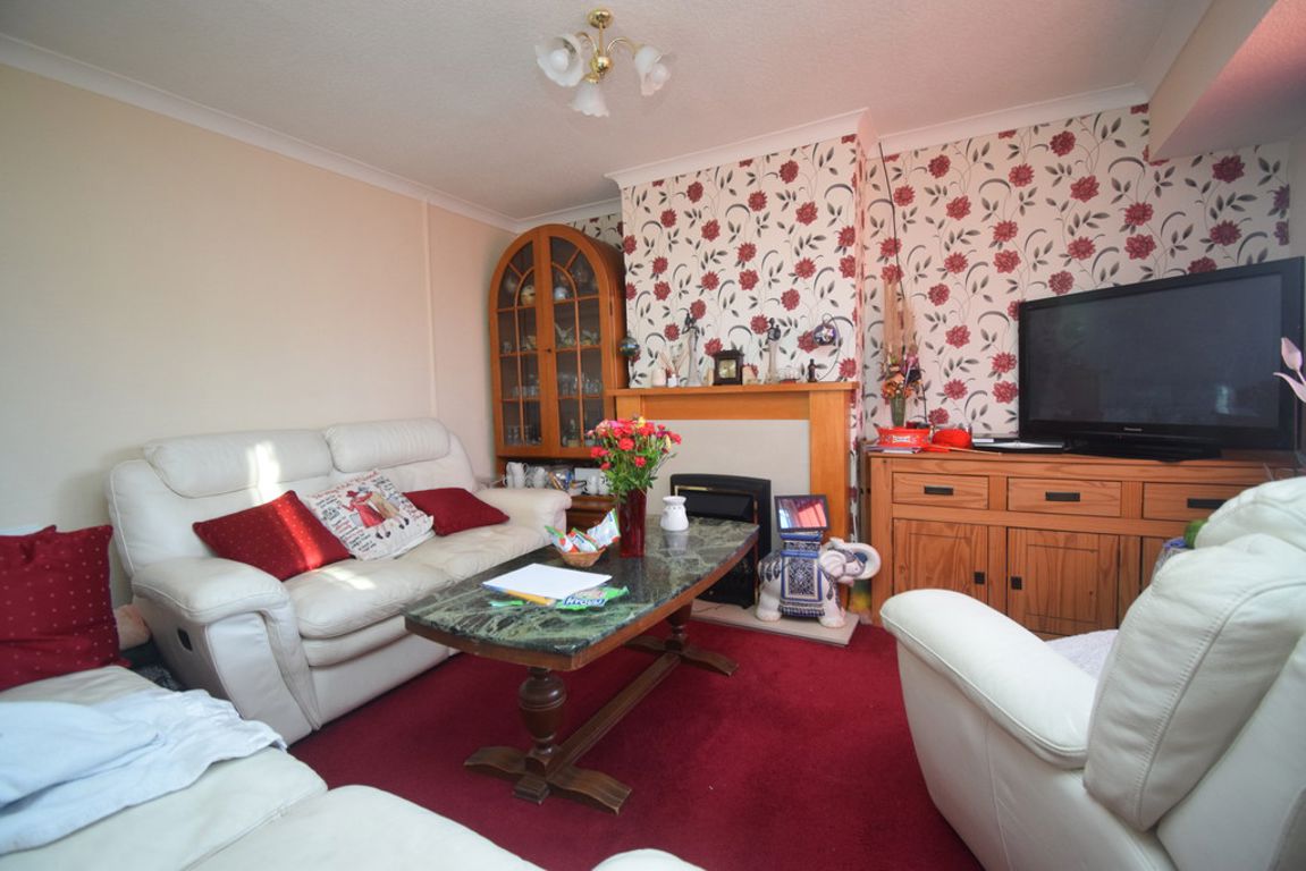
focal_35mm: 15
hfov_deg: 100.4
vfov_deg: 77.4
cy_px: 436
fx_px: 544
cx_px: 653
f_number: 4.5
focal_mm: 10
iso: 1250
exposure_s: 1/60
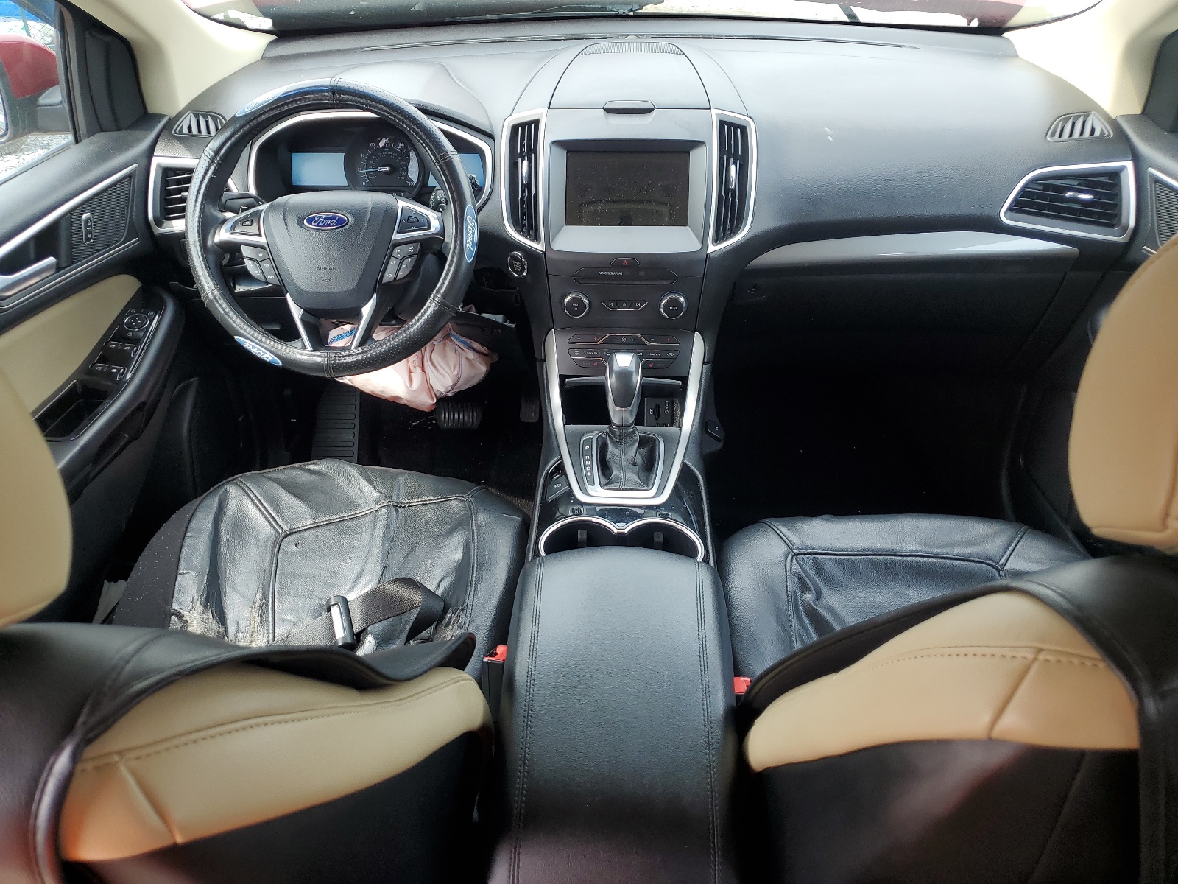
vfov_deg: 53.1
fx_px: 885
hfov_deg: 67.3
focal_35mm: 26
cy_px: 442
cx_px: 589
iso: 50
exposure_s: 1/222
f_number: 1.5
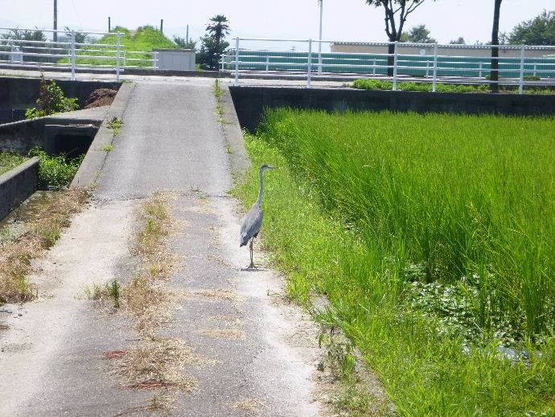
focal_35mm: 100
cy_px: 208
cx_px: 278
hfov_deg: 19.6
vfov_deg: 14.8
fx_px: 1604
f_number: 5.7
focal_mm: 18
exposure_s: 1/200
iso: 100
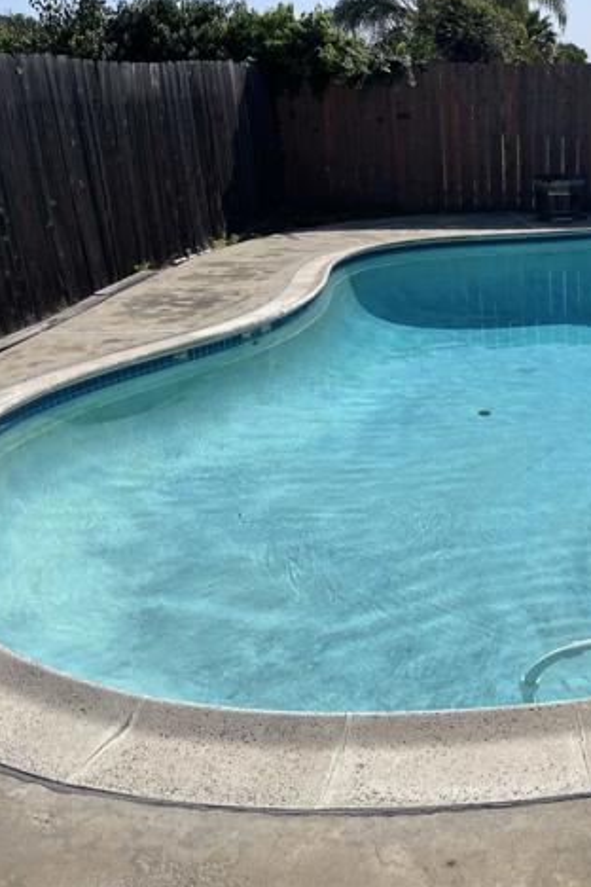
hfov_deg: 33.6
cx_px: 557
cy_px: 438
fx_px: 911
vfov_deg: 51.9
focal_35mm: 37
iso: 32
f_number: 1.6
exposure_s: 1/6135
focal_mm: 4.2
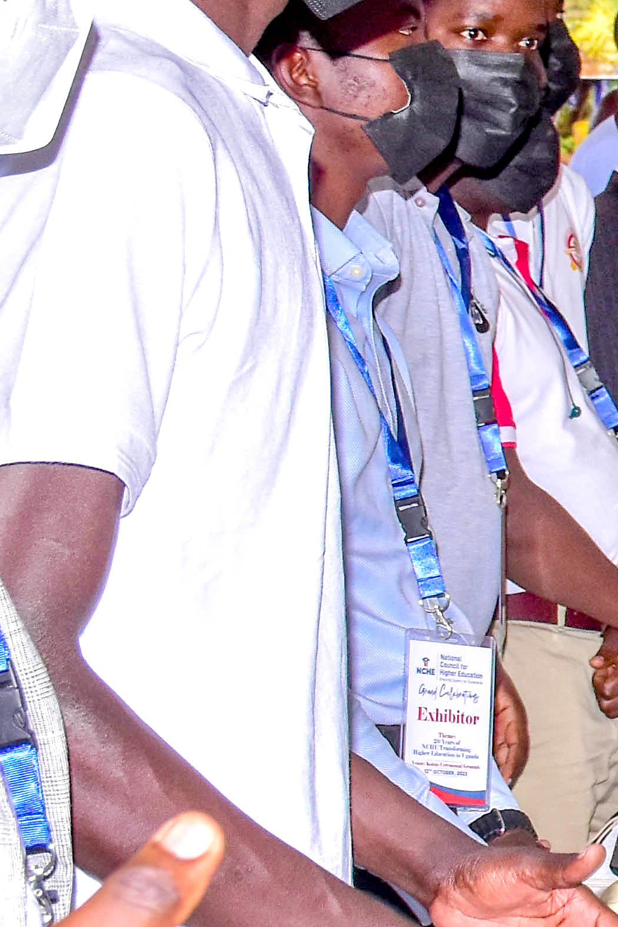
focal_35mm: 154
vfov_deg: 13.3
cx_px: 1644
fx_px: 3962
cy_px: 239
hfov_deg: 8.0
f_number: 8
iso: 800
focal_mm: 27
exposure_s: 1/200
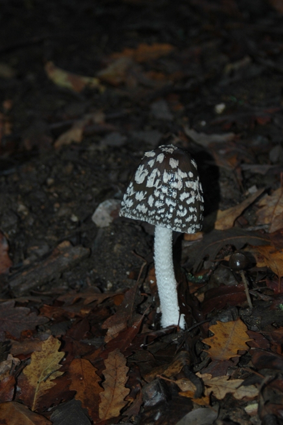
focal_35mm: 95
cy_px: 228
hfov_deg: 14.4
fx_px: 1122
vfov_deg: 21.5
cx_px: 164
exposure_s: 1/60
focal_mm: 52
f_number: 4.5
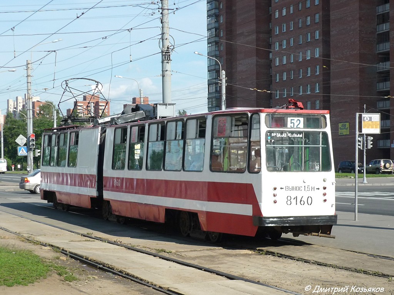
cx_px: 197
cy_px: 148
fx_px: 660
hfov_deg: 33.2
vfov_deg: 25.2
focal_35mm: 58
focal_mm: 9.6
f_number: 3.5
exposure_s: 1/800
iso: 100
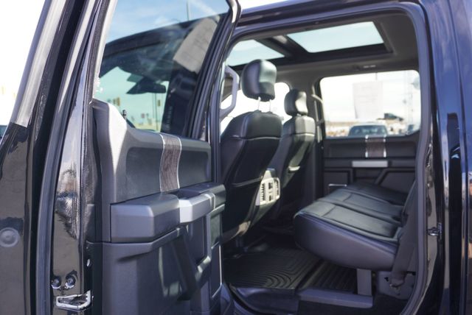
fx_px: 394
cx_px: 236
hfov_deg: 61.9
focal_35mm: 30
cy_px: 158
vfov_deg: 43.7
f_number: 4
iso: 100
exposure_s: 1/60
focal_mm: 20
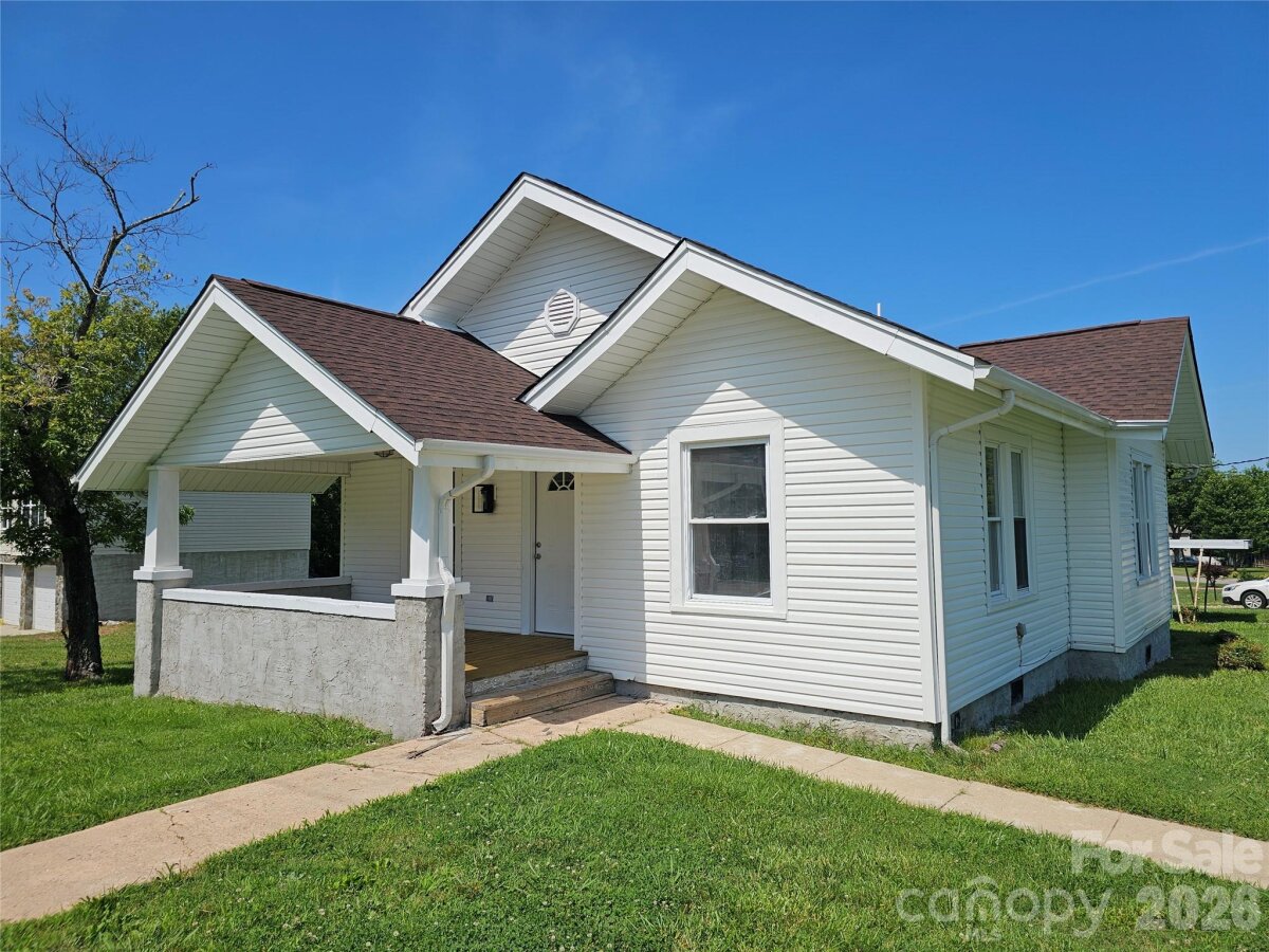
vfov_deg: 58.9
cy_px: 476
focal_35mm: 23
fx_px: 843
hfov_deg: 73.9
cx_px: 634
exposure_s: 1/1799
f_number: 1.7
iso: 12
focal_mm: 6.3
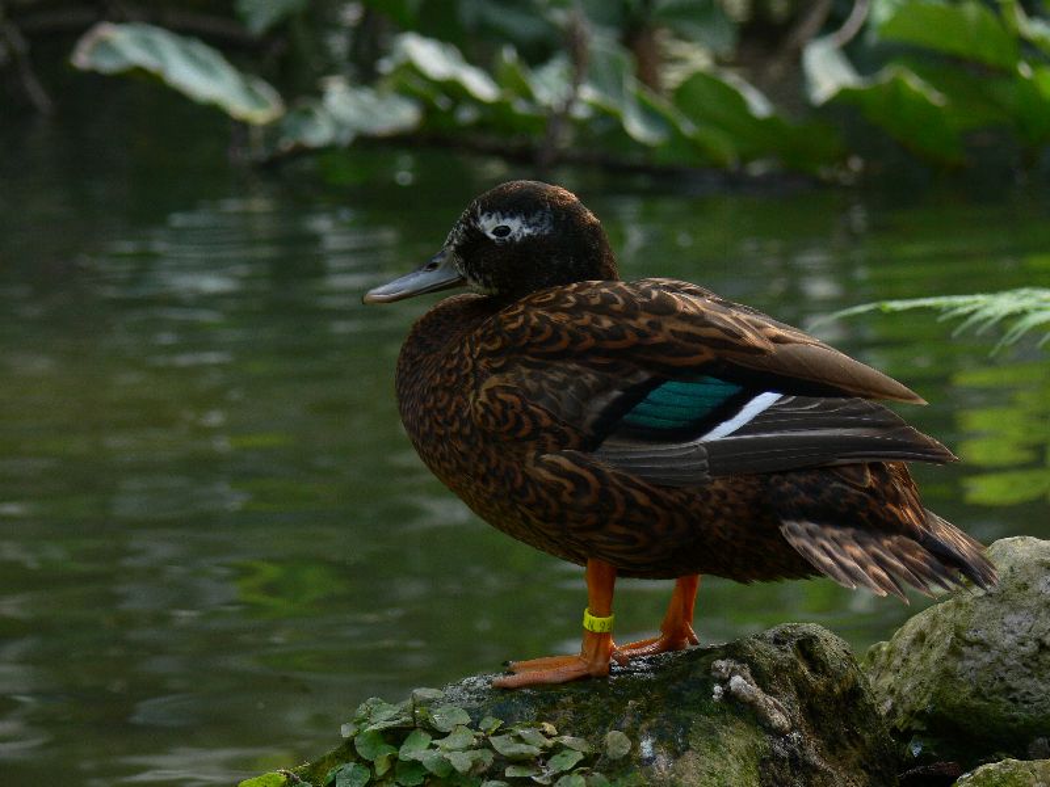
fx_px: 4429
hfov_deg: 13.5
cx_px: 525
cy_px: 394
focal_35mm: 146
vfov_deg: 10.2
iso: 80
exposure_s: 1/30
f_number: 3.6
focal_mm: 31
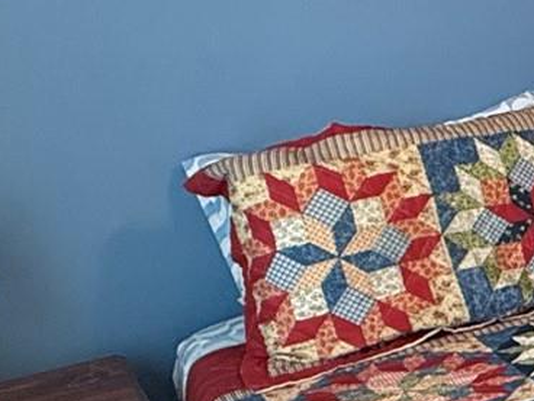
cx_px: 1055
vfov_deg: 18.9
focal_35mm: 78
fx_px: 1203
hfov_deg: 17.8
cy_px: 186
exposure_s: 1/60
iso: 250
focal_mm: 2.22
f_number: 2.2
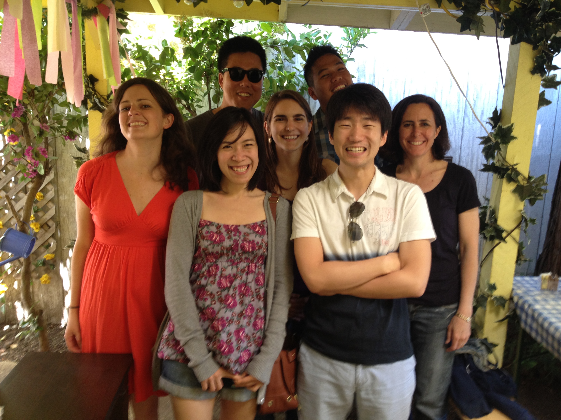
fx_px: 567
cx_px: 280
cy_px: 210
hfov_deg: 52.6
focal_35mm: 35
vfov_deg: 40.7
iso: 80
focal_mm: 4.28
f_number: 2.4
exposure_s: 1/24
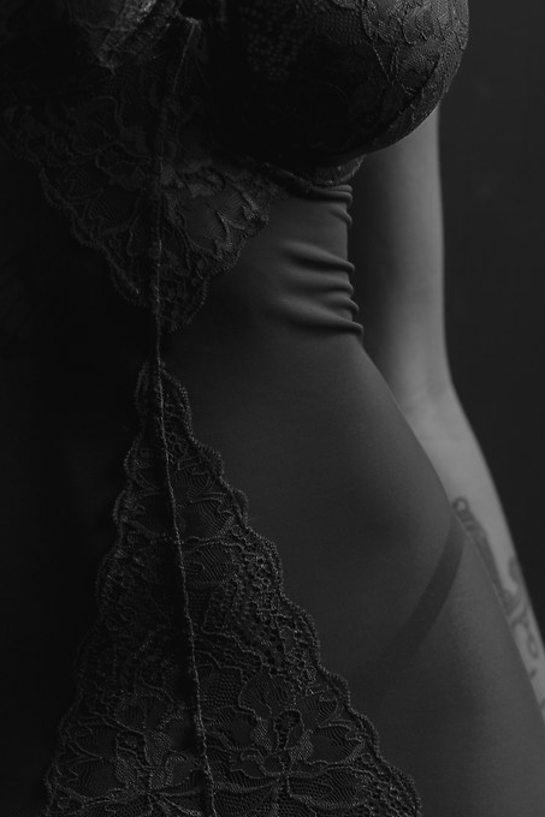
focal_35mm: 300
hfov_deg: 4.6
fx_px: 6815
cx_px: 377
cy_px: 180
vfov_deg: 6.9
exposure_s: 1/160
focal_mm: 85
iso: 160
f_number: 1.8
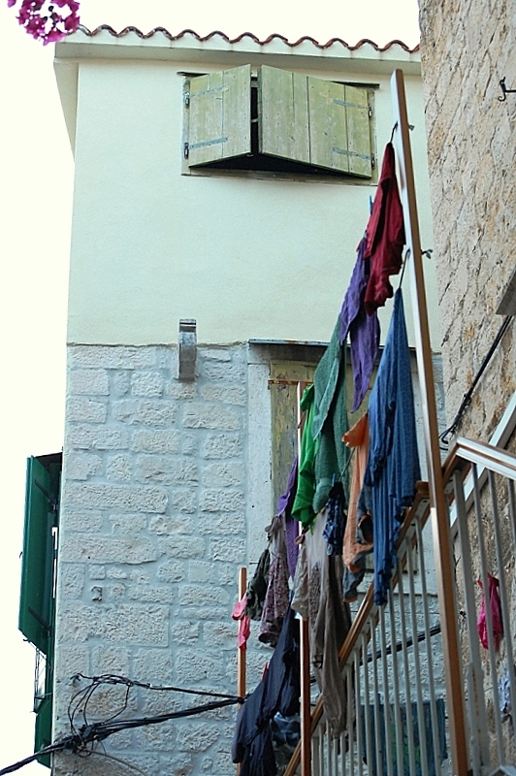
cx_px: 258
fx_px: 1777
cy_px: 388
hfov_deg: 16.5
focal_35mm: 82
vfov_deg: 24.6
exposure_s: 1/30
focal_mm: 55
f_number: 7.1
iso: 500
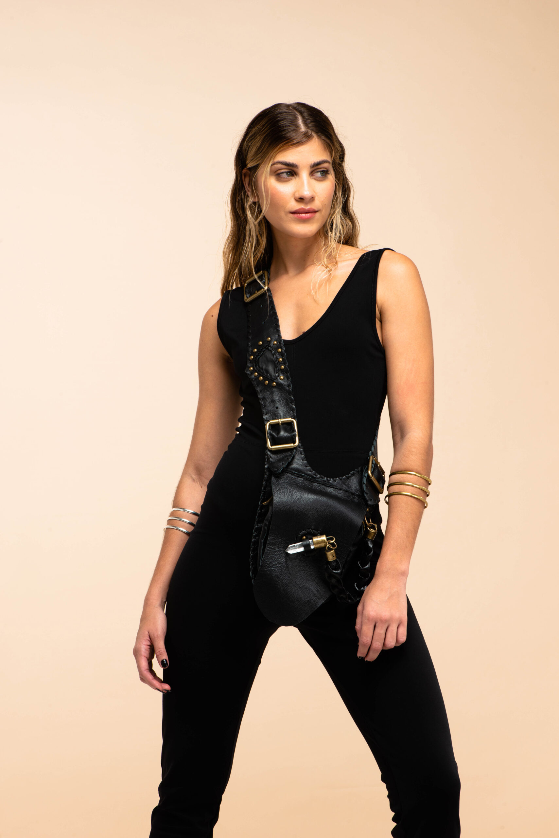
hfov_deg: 13.1
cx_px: 280
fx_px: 2443
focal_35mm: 105
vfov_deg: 19.4
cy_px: 419
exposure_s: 1/125
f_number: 16
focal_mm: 105
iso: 125
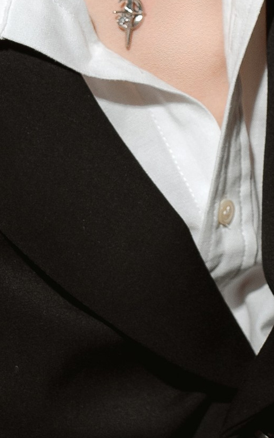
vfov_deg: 7.9
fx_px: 3154
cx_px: 325
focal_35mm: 264
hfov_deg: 5.0
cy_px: -40
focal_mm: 52
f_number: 4
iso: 320
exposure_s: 1/125
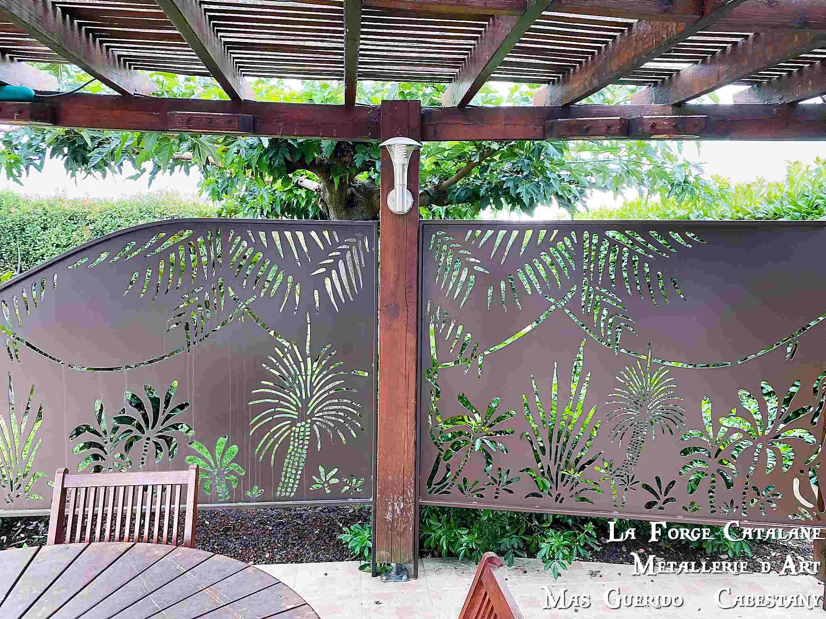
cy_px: 310
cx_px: 413
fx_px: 620
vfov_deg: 53.1
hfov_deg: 67.3
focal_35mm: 26
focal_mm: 4.25
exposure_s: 1/62
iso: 125
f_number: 1.8
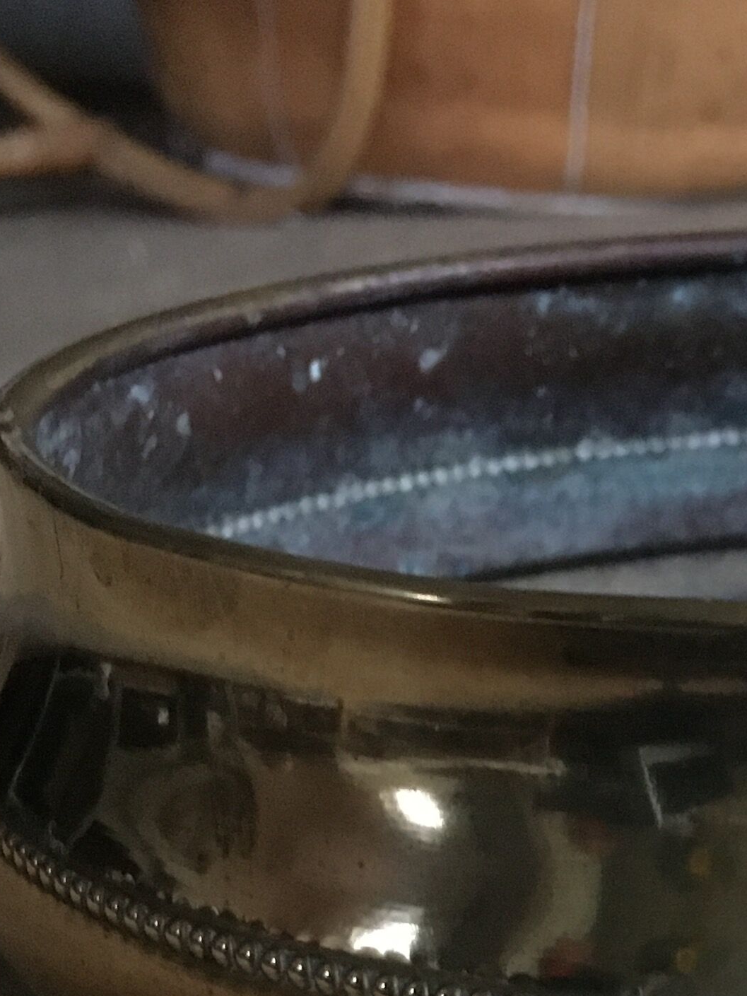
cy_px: 1267
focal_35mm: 83
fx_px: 2388
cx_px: 946
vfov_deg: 21.5
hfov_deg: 16.8
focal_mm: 4.15
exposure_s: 1/17
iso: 500
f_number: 2.2
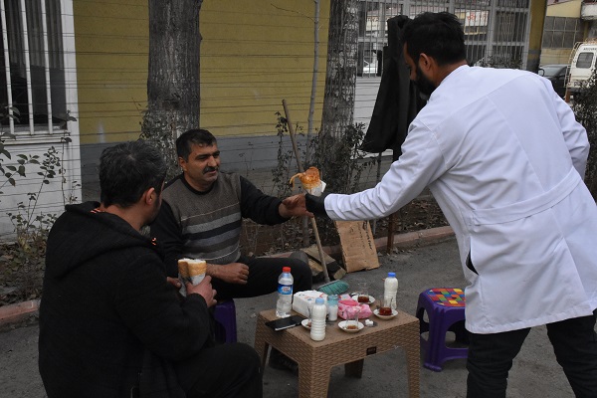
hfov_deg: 47.9
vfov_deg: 33.0
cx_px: 298
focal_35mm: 40
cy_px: 199
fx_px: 672
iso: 5000
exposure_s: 1/1250
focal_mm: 27
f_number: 18
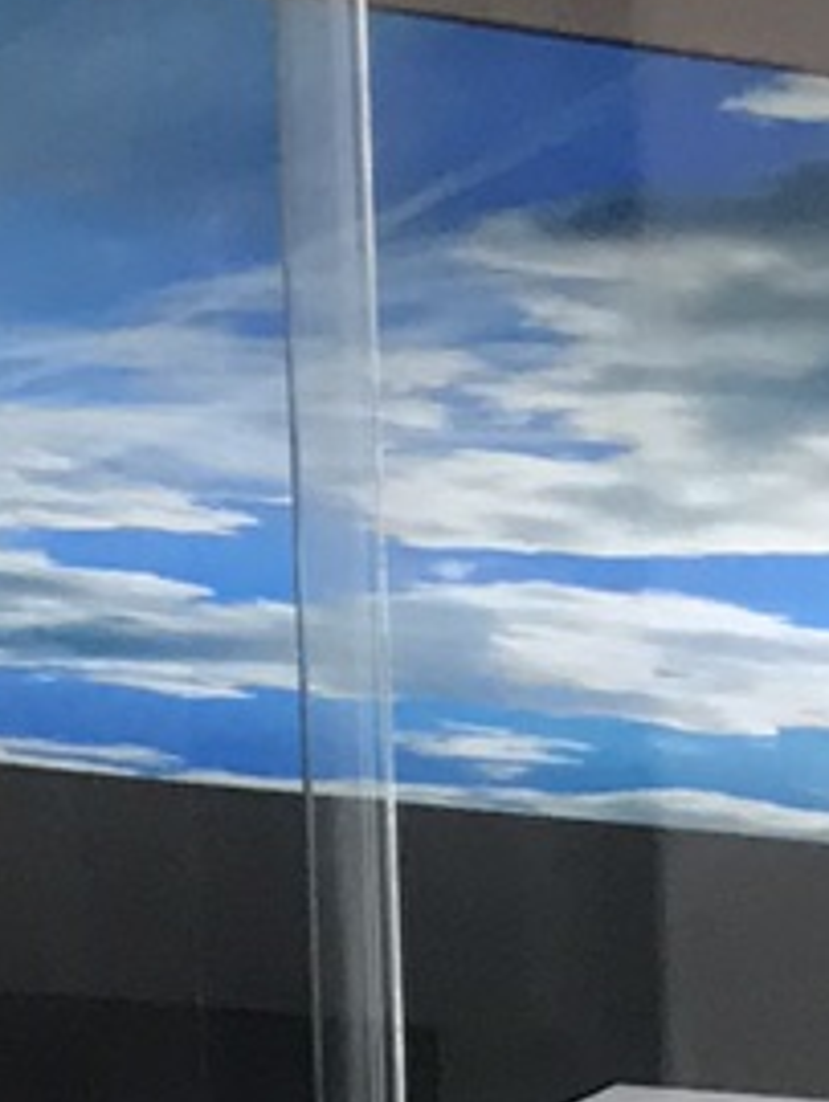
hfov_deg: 6.8
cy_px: 4114
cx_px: 1662
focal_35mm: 212
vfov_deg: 7.3
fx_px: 6759
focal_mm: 3.99
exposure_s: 1/100
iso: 32
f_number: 1.8
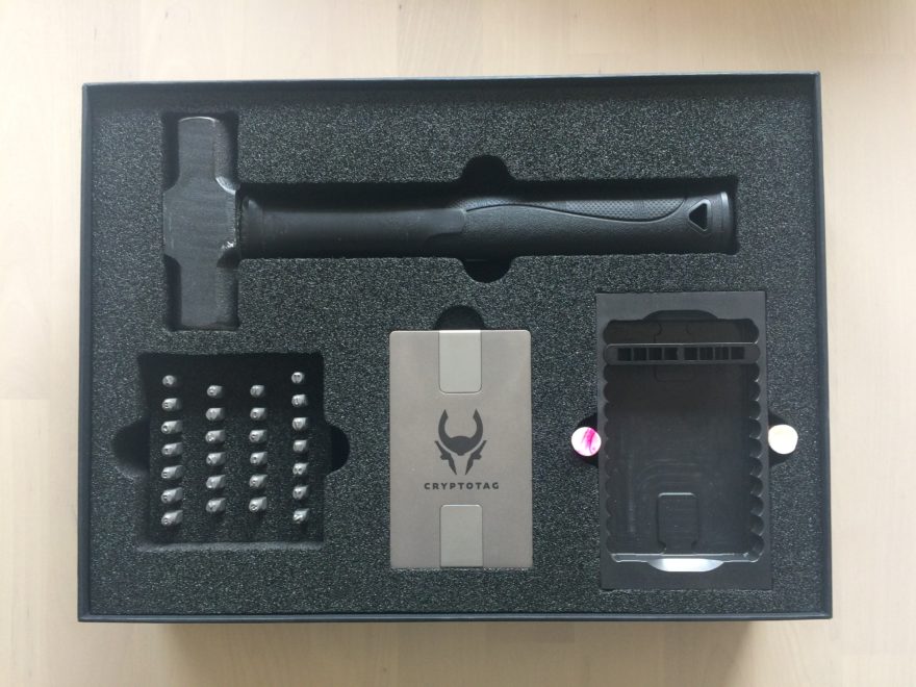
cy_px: 344
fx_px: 767
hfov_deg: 61.7
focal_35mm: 29
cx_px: 458
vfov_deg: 48.2
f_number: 2.2
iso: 100
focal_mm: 4.15
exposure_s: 1/33
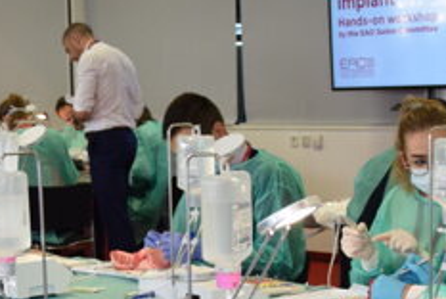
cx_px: 142
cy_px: 315
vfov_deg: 11.6
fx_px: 1450
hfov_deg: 17.4
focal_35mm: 117
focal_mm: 21
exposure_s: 1/200
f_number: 3.8
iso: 1250
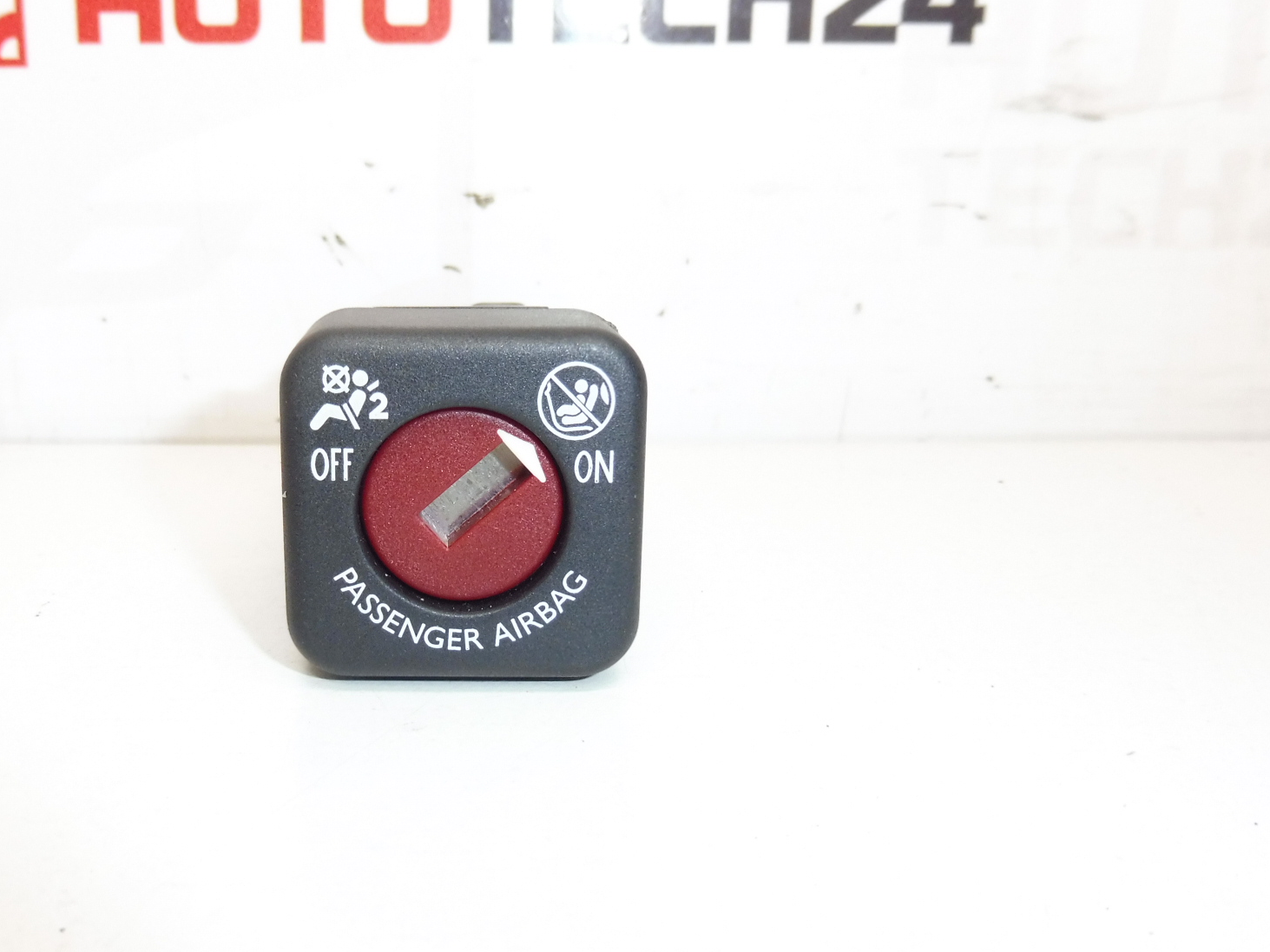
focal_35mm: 35
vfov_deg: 40.7
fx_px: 1284
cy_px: 483
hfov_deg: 51.7
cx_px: 431
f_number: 3.5
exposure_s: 1/125
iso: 200
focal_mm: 4.4
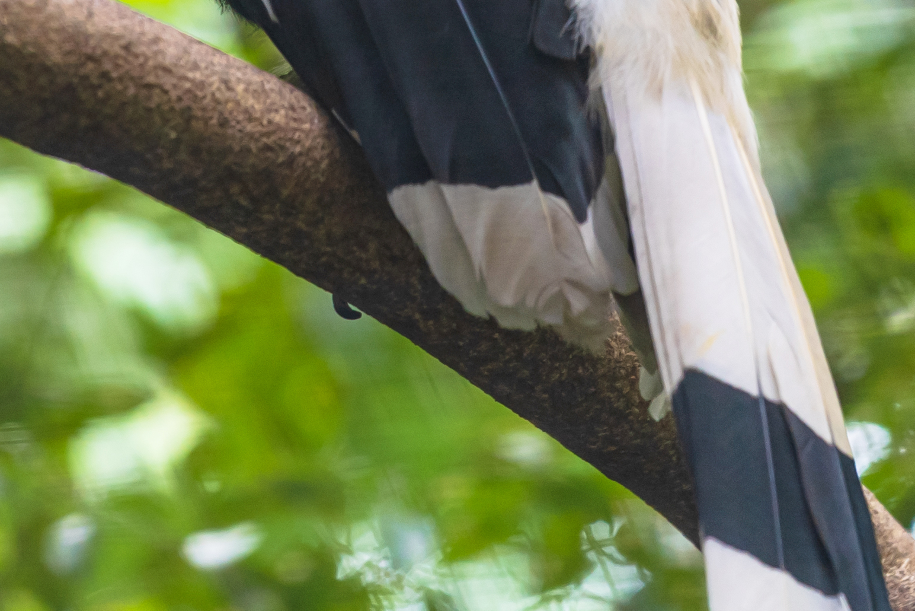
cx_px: 101
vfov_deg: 1.8
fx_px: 19751
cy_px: -128
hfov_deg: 2.7
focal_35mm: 777
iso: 160
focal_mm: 200
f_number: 2.8
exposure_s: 1/200
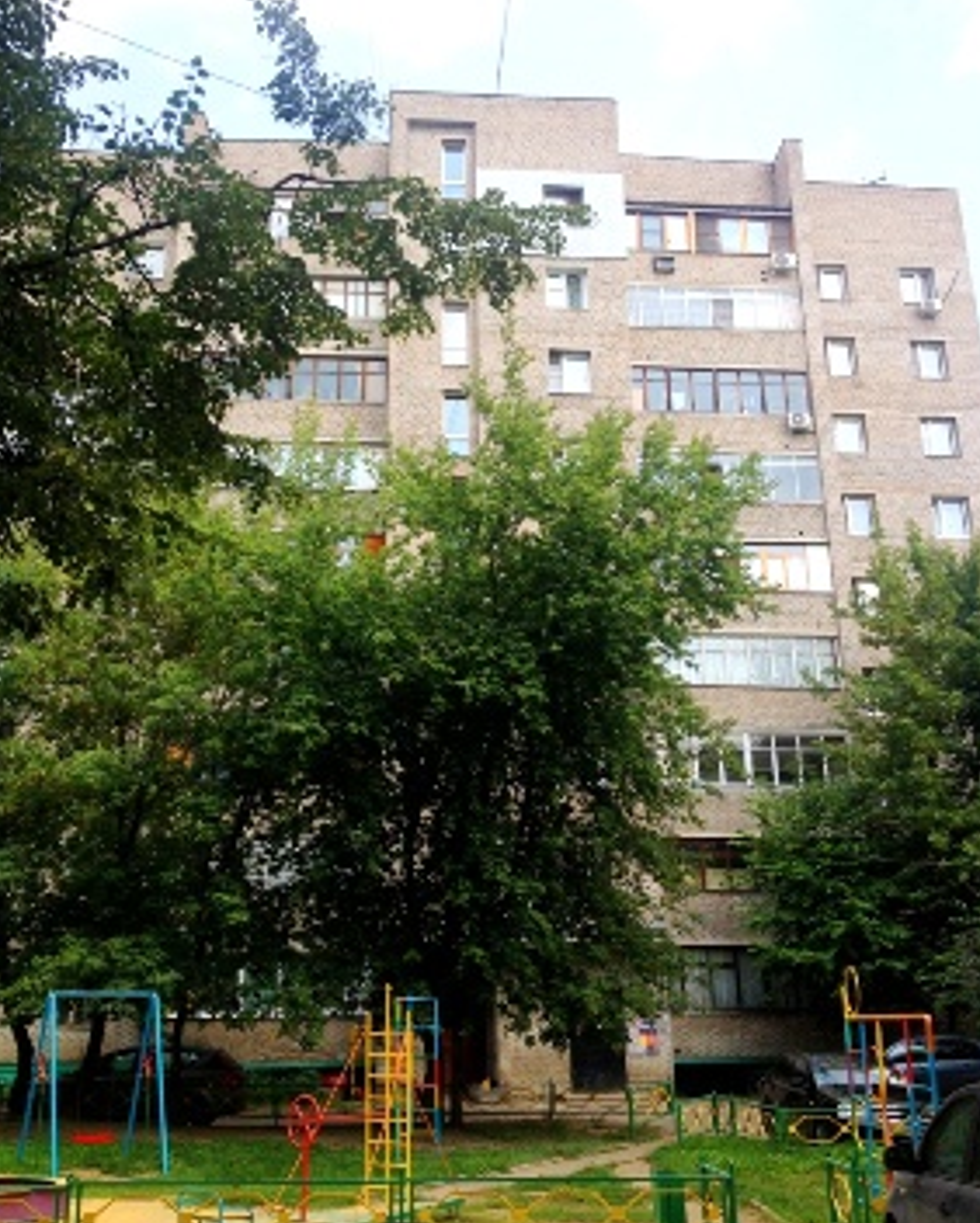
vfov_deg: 47.9
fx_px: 1377
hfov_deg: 39.2
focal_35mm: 38
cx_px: 487
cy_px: 559
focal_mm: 4.28
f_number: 2.4
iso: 50
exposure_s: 1/600
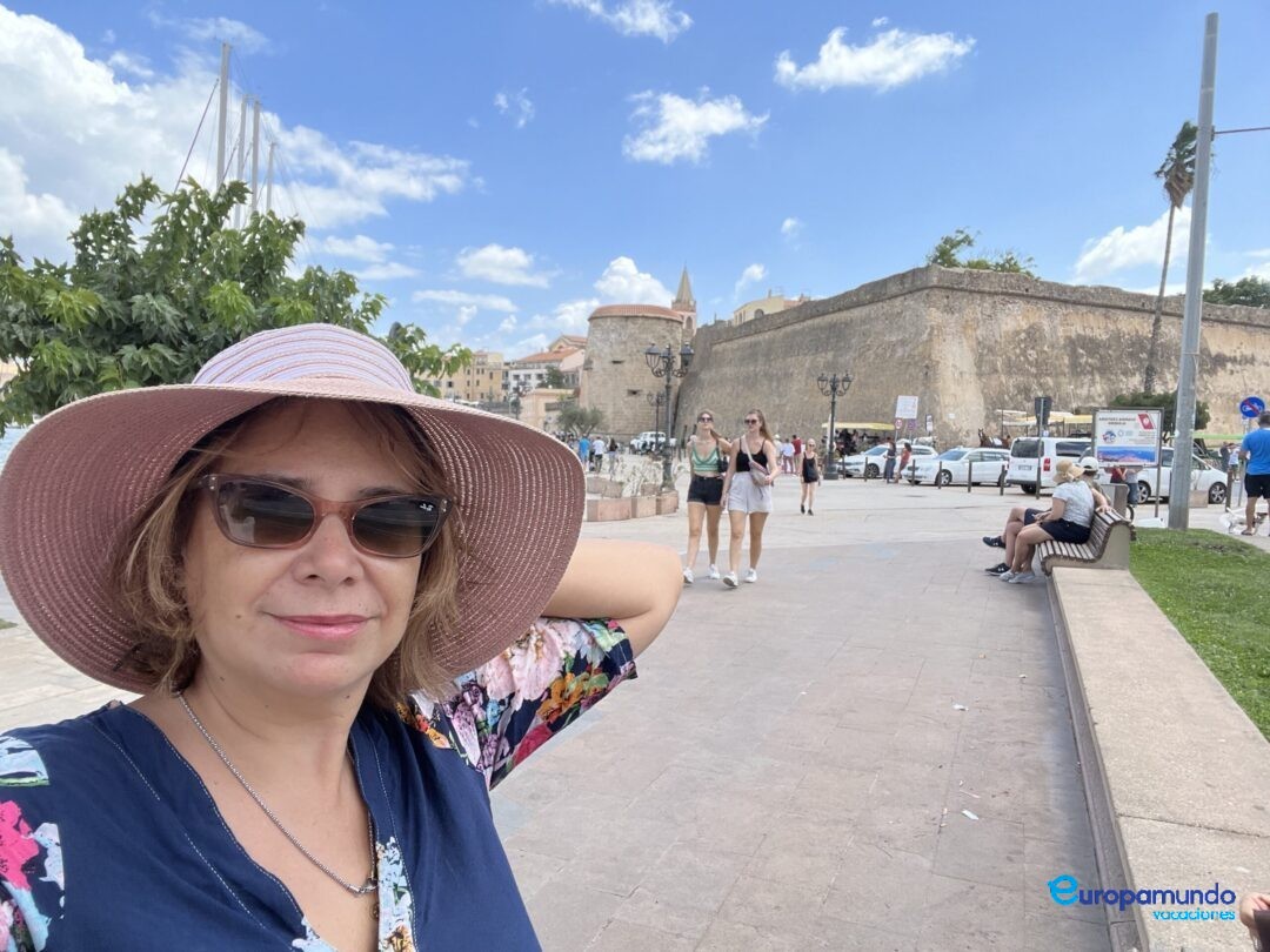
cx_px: 635
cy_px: 476
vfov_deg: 58.9
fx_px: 844
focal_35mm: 23
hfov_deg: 73.9
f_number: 2.2
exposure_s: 1/491
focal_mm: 2.71
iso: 32
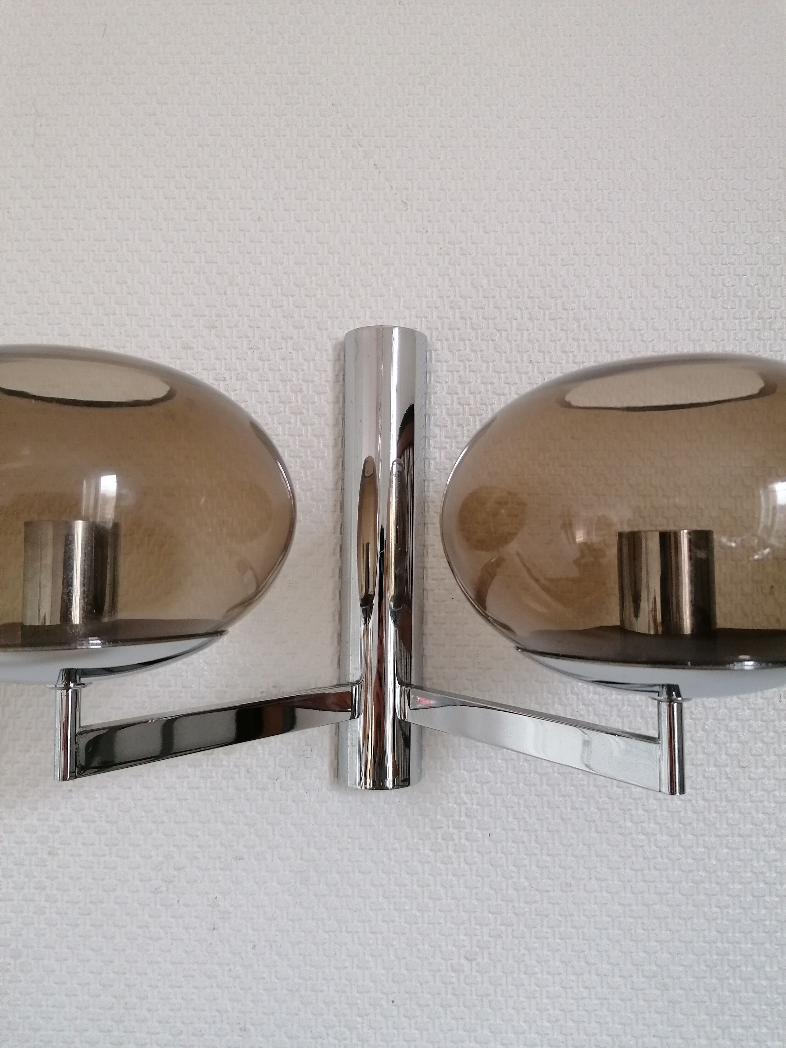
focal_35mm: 27
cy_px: 524
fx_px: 817
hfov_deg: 51.4
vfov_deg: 65.3
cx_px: 393
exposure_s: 1/50
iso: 200
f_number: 1.8
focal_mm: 4.75
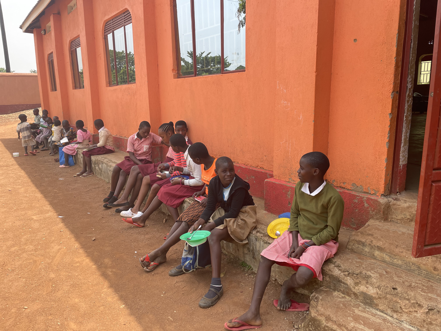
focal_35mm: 26
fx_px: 331
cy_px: 166
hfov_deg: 67.3
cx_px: 220
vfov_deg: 53.1
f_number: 1.6
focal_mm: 4.2
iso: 32
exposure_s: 1/836
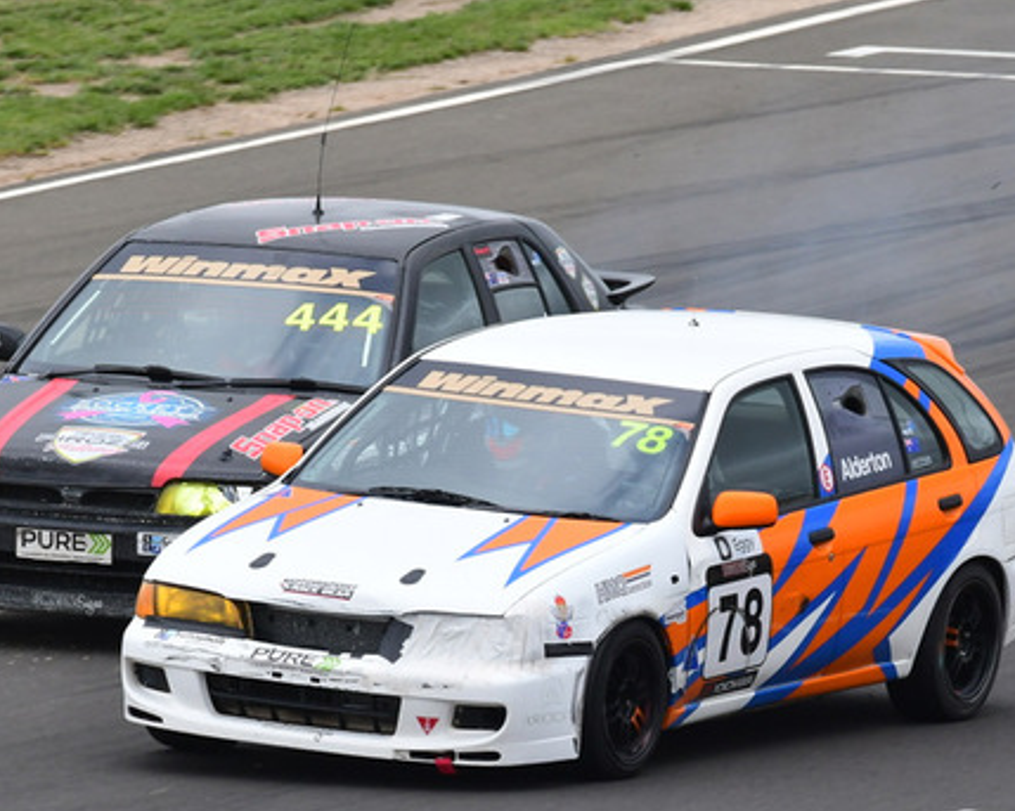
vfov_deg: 1.5
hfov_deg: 1.8
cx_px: 452
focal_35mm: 1050
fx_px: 31535
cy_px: 478
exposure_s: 1/640
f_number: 11
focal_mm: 400
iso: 640
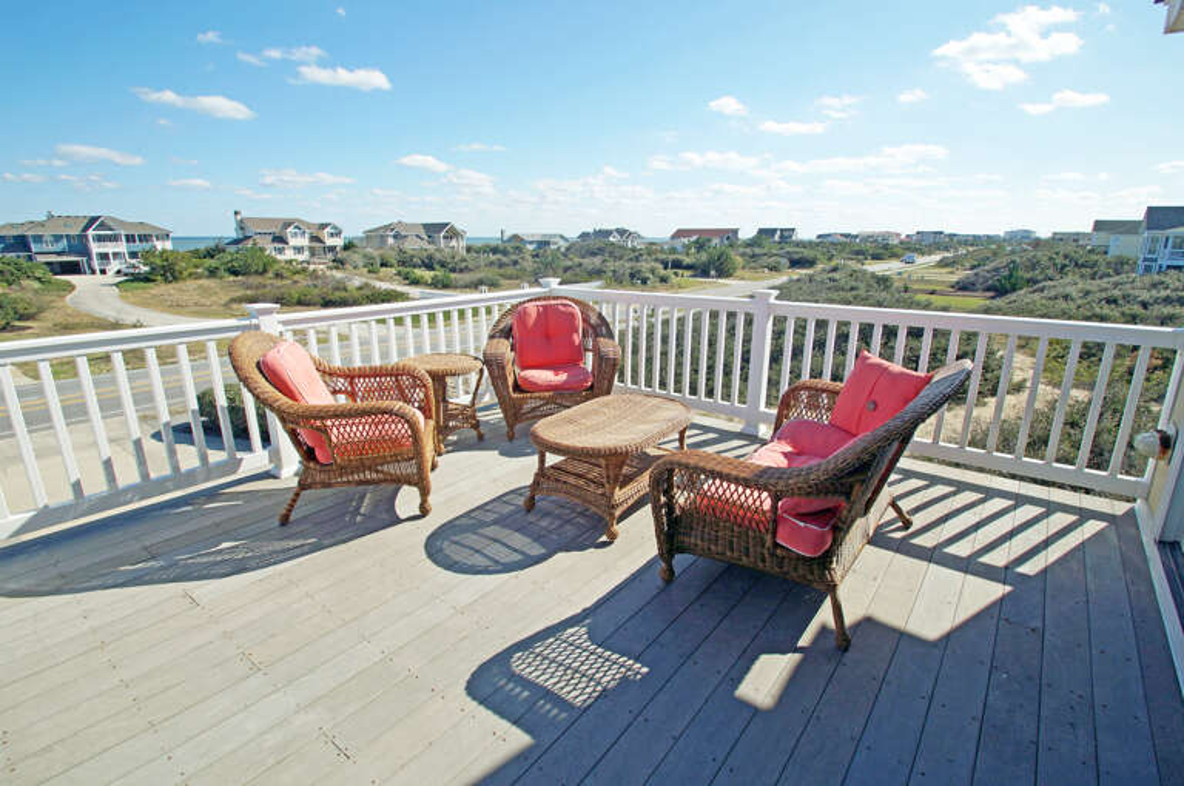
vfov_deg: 71.9
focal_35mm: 16
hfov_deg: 95.1
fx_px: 542
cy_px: 393
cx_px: 592
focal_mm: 11
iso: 100
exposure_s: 1/400
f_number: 8
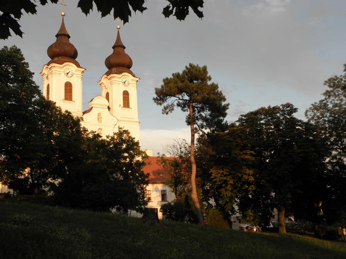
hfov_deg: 47.9
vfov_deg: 36.8
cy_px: 130
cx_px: 173
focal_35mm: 39
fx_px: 390
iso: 64
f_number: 5
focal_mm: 7.07
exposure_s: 1/80
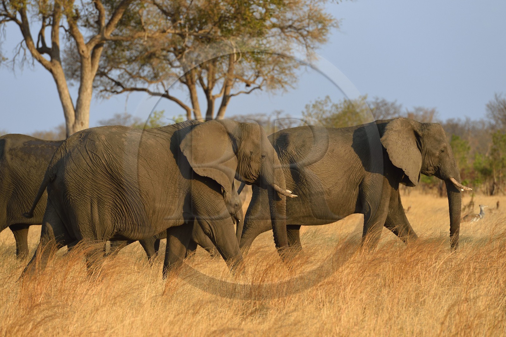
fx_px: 3932
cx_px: 253
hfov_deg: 7.4
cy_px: 168
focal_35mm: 280
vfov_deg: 4.9
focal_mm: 280
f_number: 7.1
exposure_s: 1/1000
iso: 800
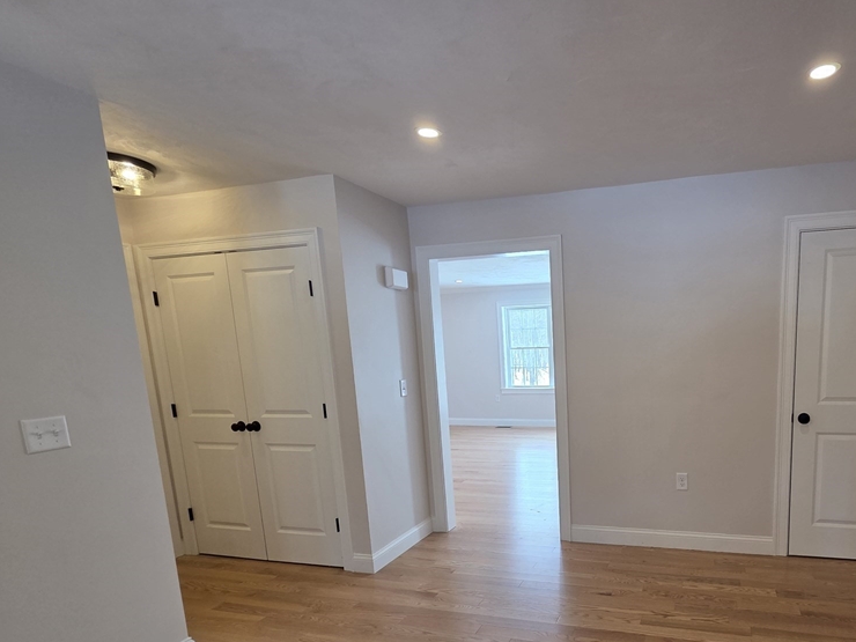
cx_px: 585
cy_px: 421
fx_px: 445
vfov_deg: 69.8
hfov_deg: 84.1
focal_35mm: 18
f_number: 2.2
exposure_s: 1/120
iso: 125
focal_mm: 2.2
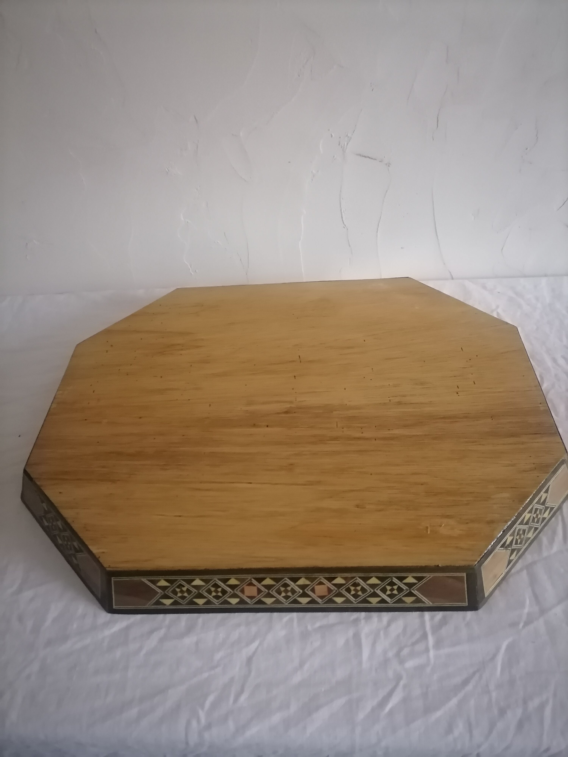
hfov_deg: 53.1
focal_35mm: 26
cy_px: 378
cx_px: 284
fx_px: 569
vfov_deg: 67.3
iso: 2000
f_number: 1.8
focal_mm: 5.4
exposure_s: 1/20
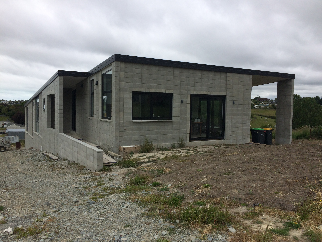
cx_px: 161
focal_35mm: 29
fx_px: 270
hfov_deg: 61.7
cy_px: 121
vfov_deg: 48.2
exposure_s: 1/1953
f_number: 2.2
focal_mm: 4.15
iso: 32
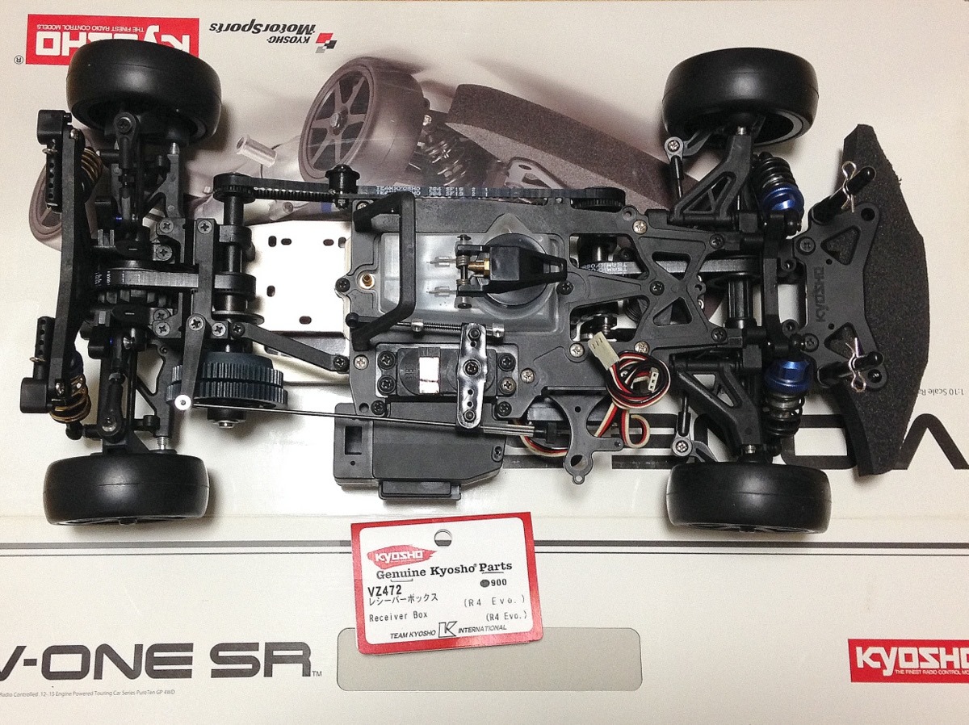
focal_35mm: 33
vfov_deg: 42.9
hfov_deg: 55.4
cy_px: 362
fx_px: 923
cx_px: 484
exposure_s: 1/20
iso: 125
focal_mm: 4.12
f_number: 2.4
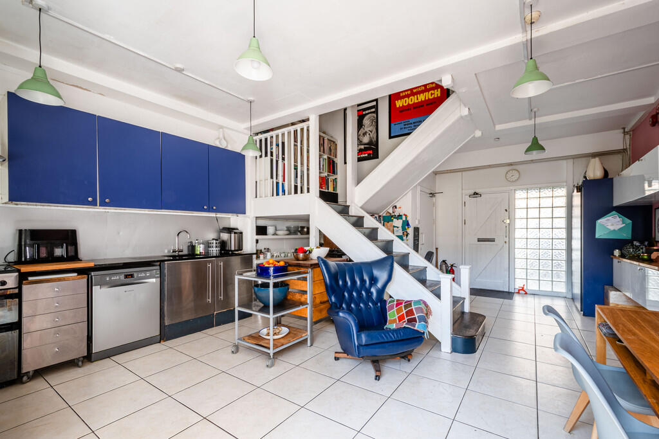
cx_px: 330
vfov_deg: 77.3
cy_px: 220
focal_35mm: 15
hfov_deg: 100.4
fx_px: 275
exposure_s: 1/3
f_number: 10
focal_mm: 10
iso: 50
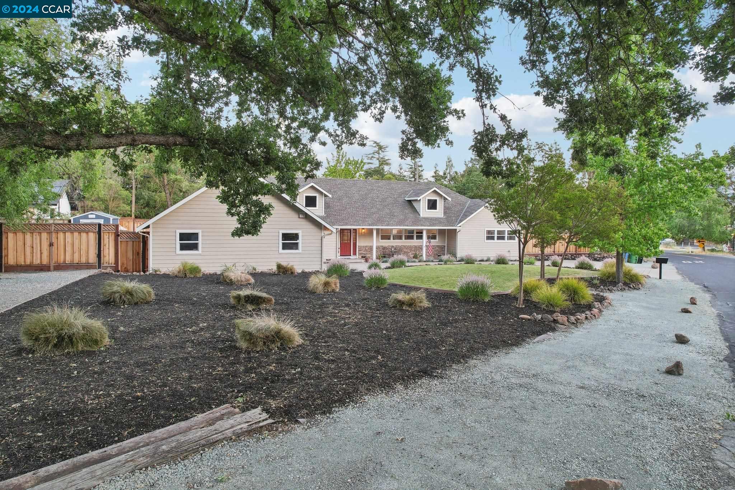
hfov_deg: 78.6
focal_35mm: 22
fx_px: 449
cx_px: 368
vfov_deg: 57.2
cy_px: 245
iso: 100
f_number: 2.8
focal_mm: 8.4
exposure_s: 1/40
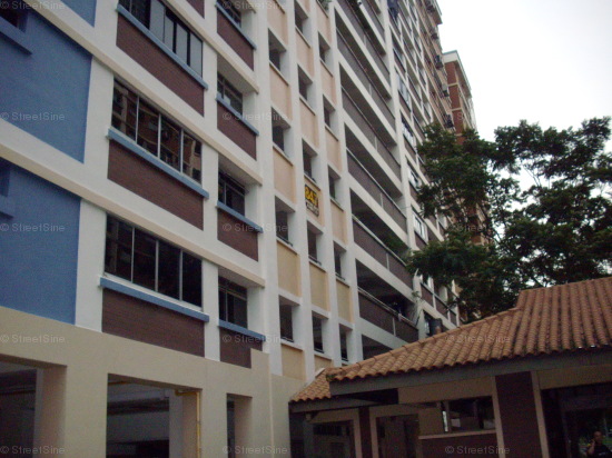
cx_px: 306
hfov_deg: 50.2
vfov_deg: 38.6
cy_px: 229
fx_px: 654
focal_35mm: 37
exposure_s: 1/50
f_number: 2.8
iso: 239
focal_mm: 6.2
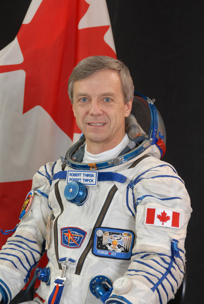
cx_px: 102
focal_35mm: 99
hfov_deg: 13.9
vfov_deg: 20.6
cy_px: 152
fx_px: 839
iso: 100
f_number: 5.6
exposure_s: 1/125
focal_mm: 66
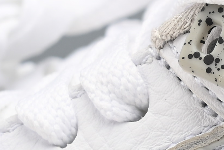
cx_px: 490
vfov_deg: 3.8
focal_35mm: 363
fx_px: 2259
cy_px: 97
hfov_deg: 5.5
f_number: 11
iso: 100
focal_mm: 50
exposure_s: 1/200
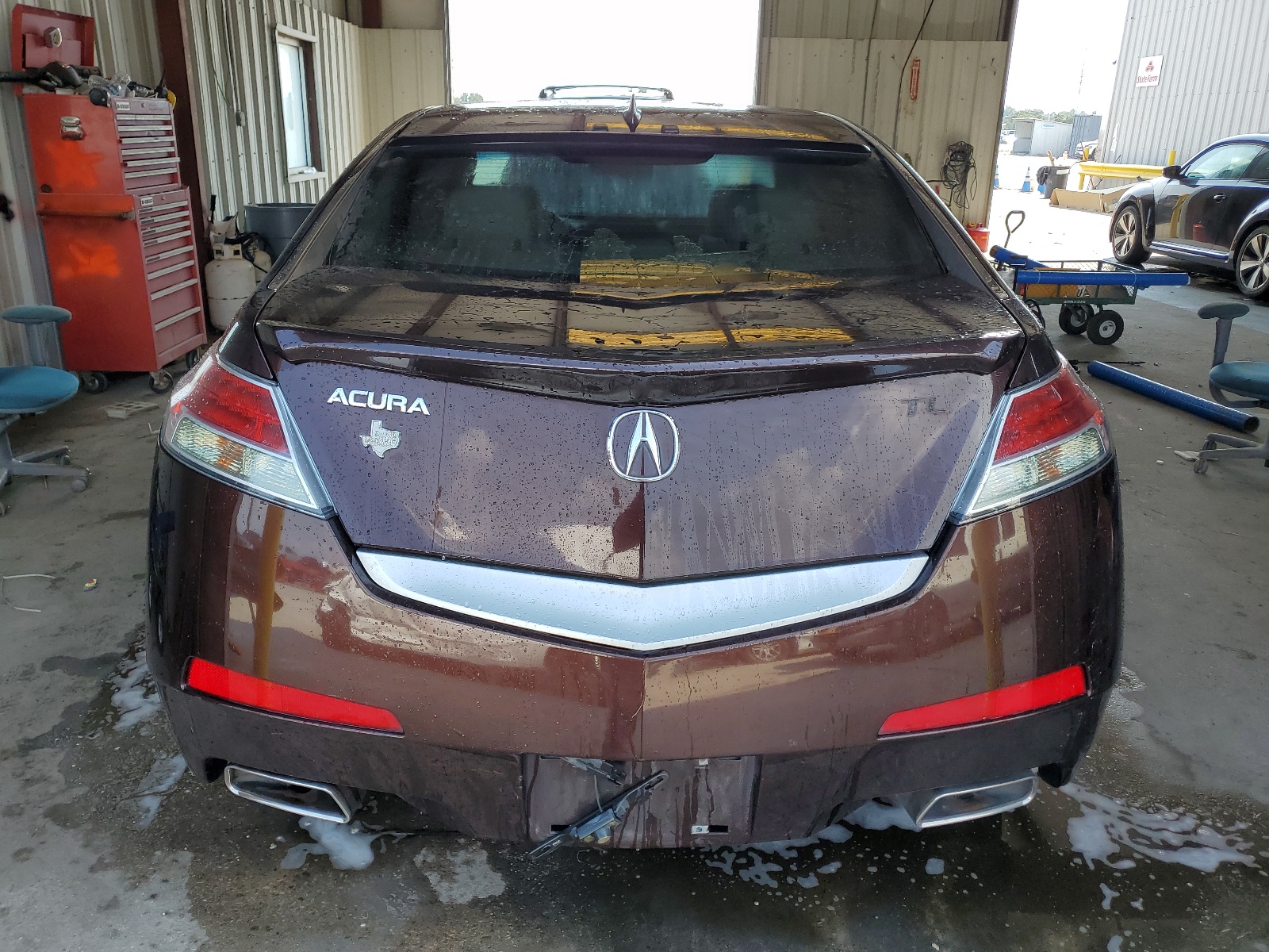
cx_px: 634
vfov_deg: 53.1
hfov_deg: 67.3
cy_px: 476
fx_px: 953
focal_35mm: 26
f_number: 1.5
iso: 50
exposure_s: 1/667
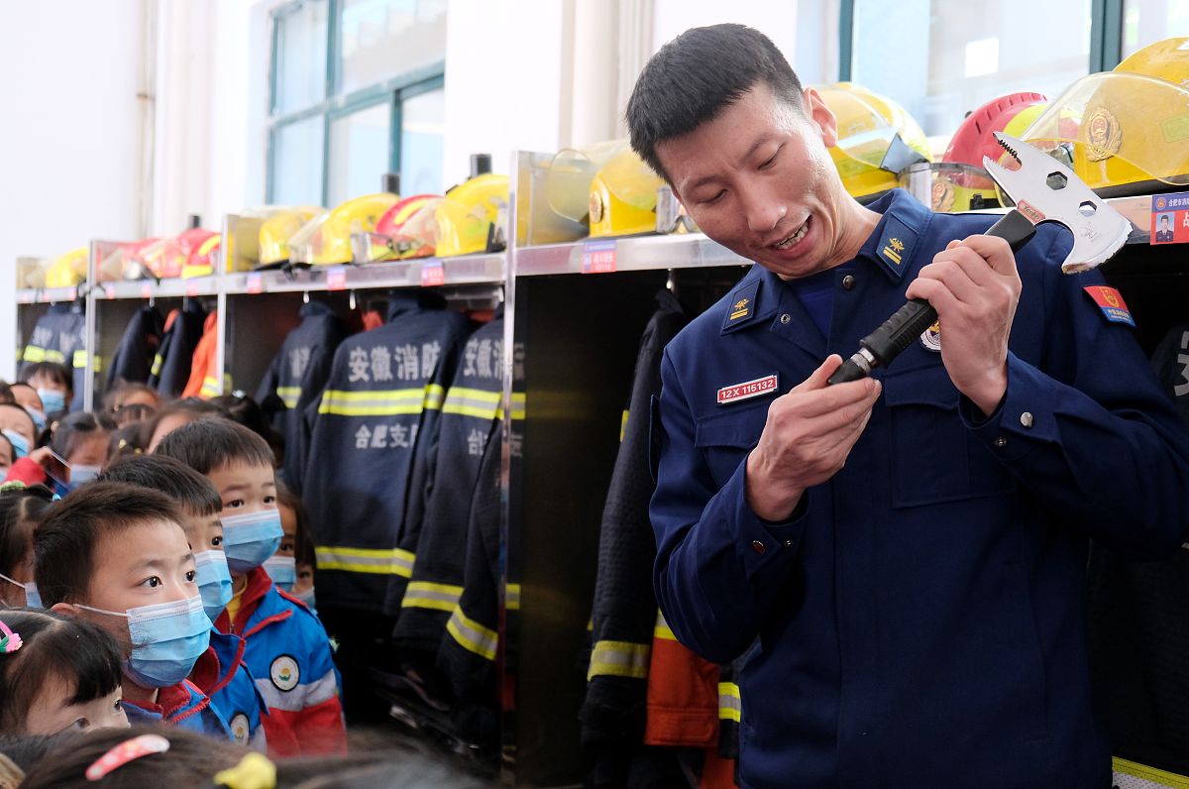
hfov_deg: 46.5
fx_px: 1385
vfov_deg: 31.8
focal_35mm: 42
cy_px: 394
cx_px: 594
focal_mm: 27.7
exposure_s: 1/60
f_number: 3.2
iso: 1250
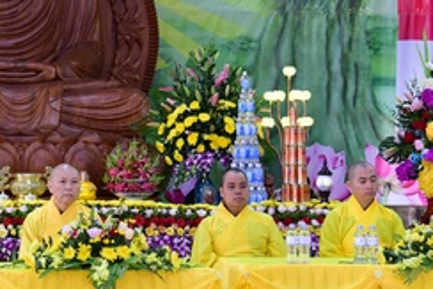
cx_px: 83
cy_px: 128
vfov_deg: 11.7
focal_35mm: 117
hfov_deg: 17.3
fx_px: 1408
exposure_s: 1/50
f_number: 5
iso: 1250
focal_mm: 44
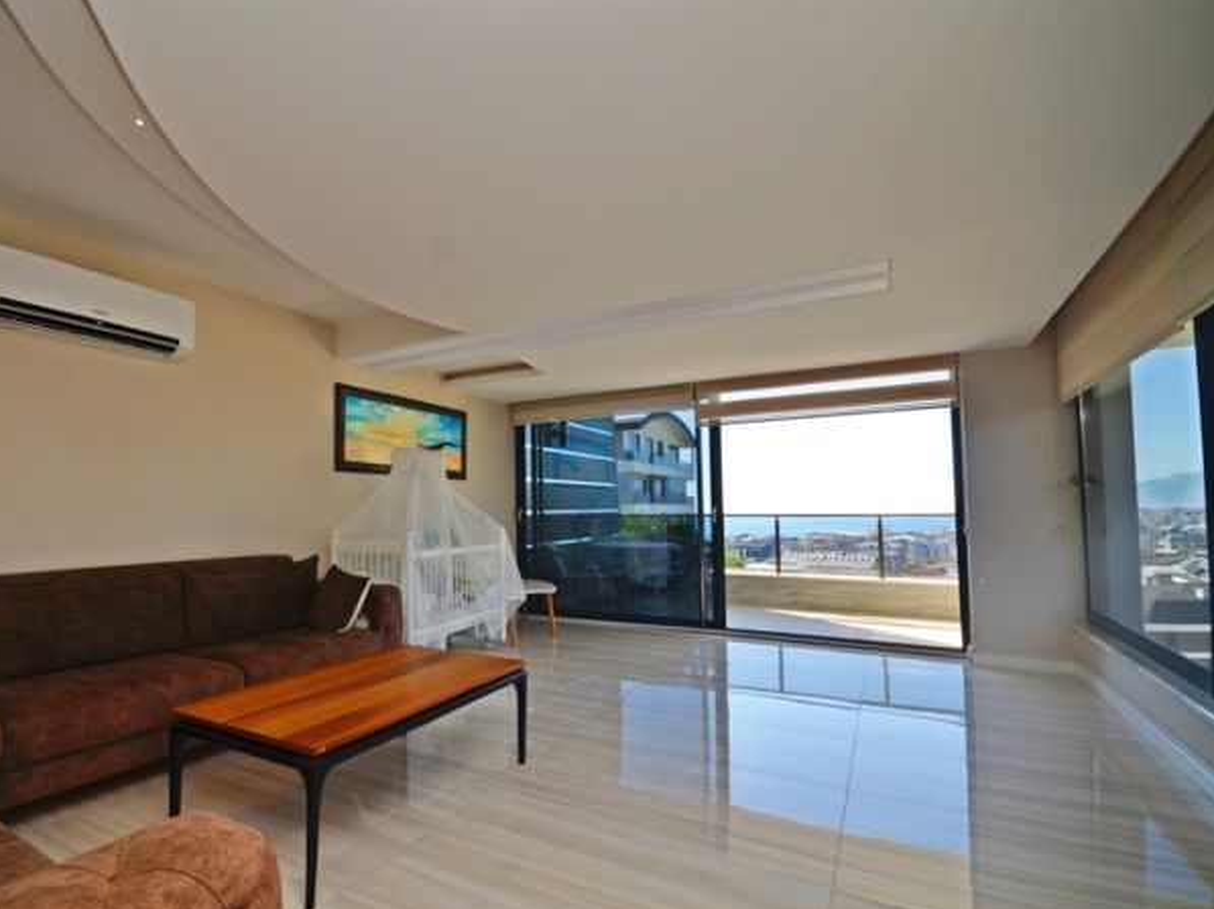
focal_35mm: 17
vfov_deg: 74.7
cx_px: 505
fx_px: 596
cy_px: 466
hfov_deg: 90.2
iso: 100
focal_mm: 10
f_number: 5.6
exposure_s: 1/125
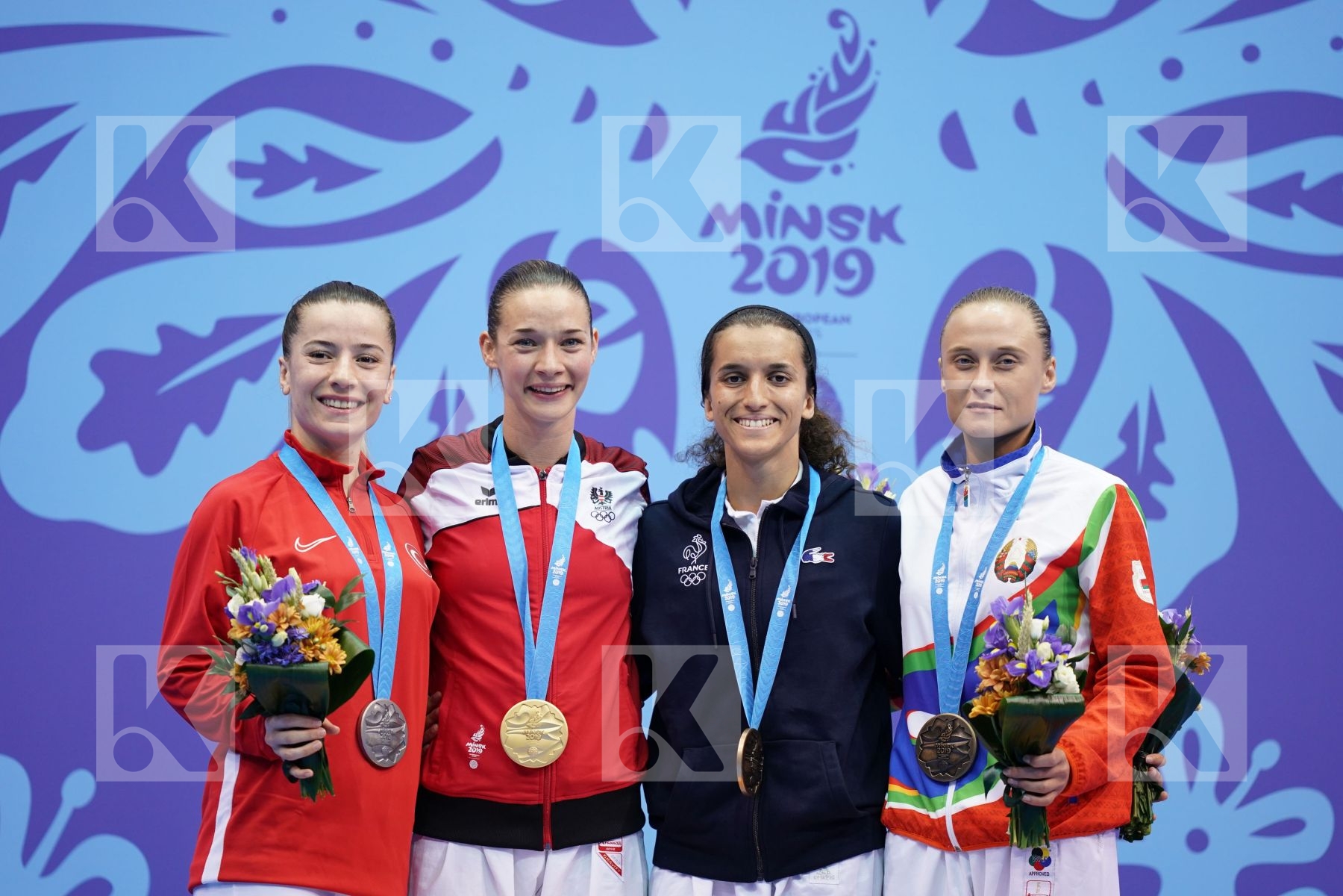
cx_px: 672
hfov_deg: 5.2
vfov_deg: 3.4
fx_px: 14921
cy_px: 448
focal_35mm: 400
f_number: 2.8
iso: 800
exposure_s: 1/500
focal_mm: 400
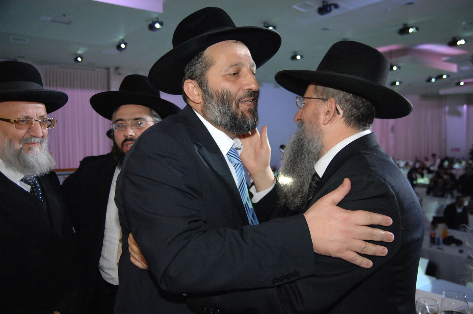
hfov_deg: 62.0
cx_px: 236
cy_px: 157
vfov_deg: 43.5
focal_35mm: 30
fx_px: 394
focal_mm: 20
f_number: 2.8
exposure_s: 1/100
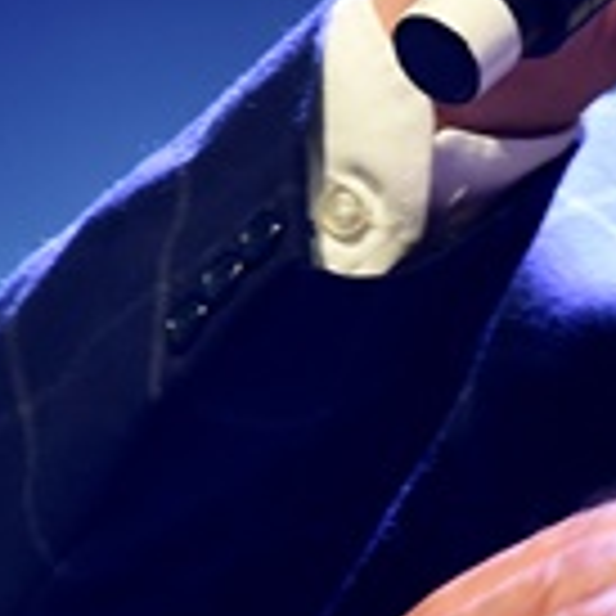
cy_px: 162
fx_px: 18603
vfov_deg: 1.9
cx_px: 1025
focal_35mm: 924
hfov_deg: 1.9
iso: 1000
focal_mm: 145
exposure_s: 1/100
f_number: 4.5
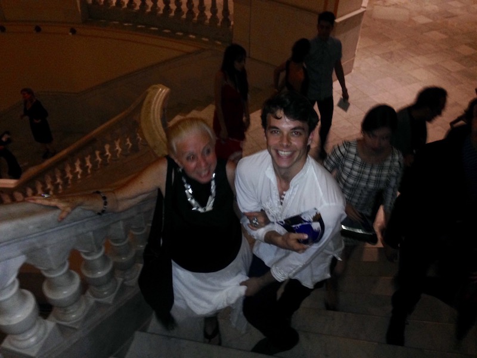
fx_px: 455
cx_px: 238
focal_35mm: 33
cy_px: 179
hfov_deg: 55.4
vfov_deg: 42.9
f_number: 2.4
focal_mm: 4.12
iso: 160
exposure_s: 1/16
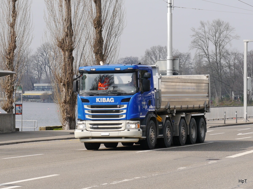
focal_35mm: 84
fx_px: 612
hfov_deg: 23.3
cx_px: 126
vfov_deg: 17.5
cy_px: 94
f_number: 8
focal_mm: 42
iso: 160
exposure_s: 1/320
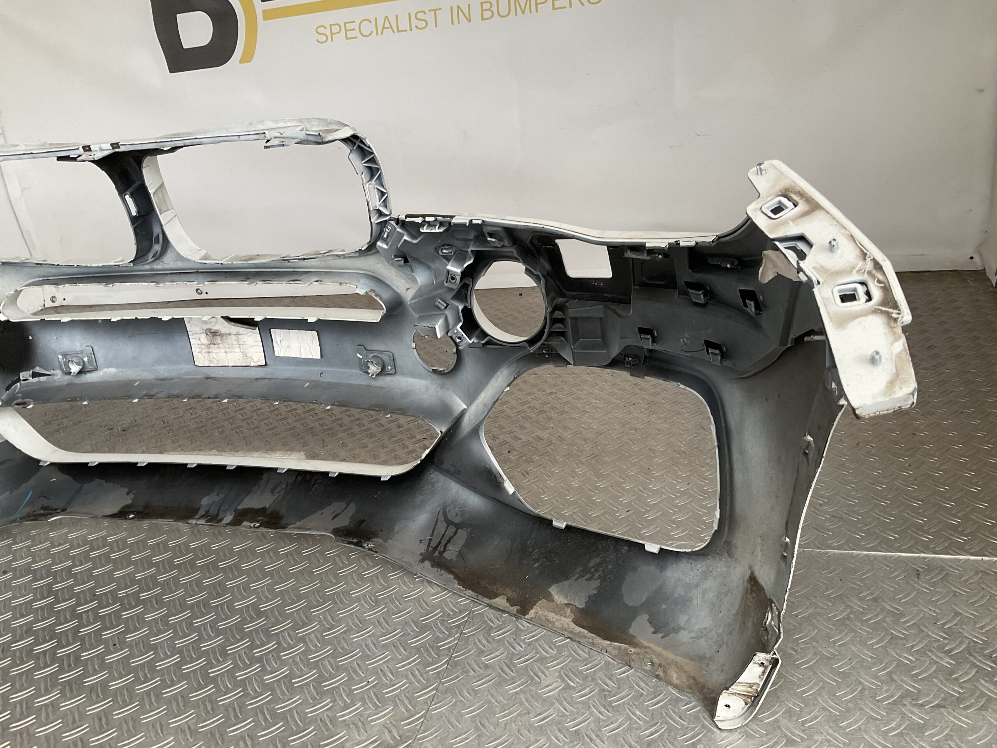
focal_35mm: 29
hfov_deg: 61.7
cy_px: 374
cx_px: 498
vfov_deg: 48.2
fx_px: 835
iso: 64
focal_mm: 3
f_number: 1.8
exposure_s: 1/60
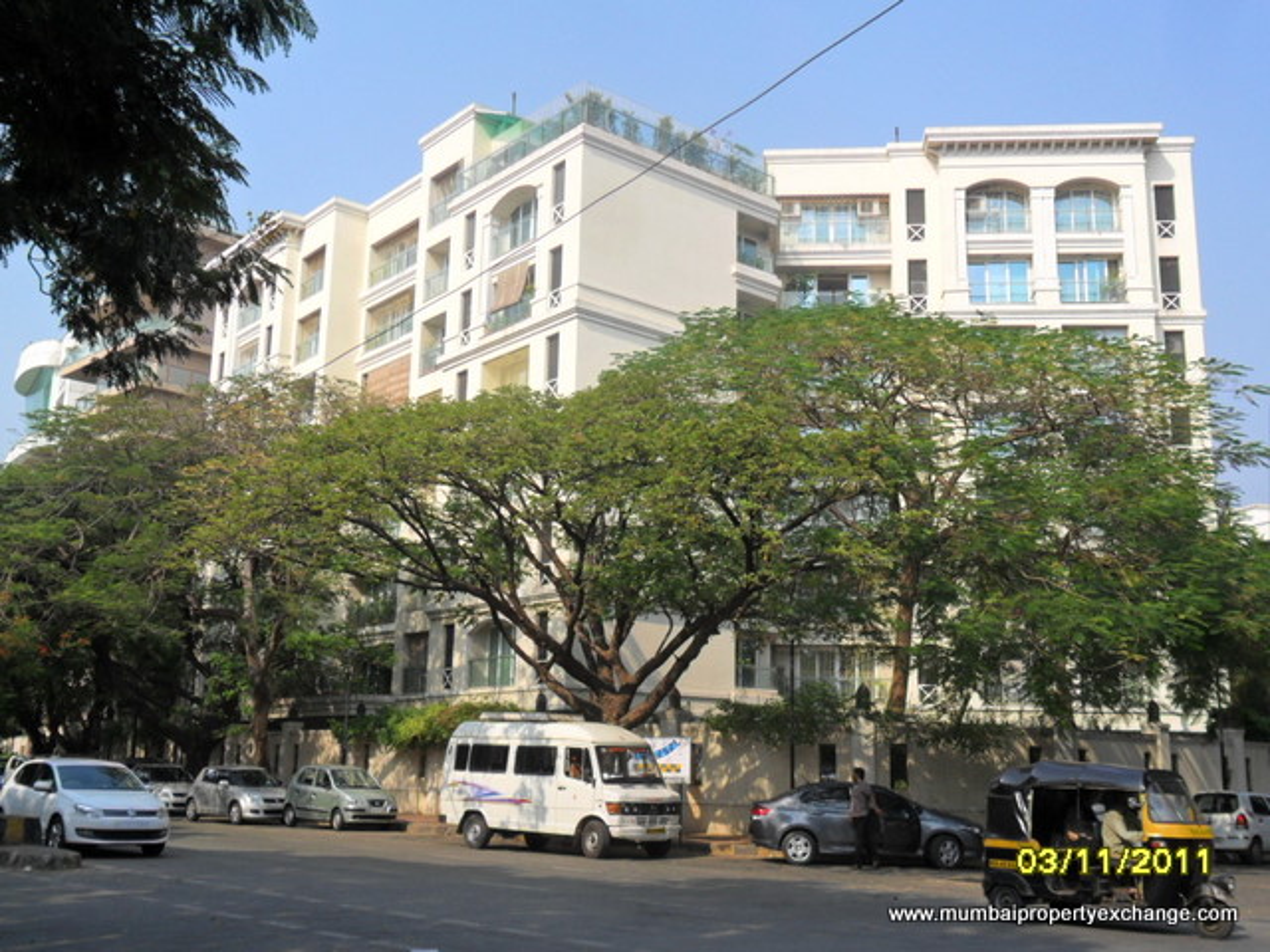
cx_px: 635
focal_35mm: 37
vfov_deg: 38.7
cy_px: 476
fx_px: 1357
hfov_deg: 50.1
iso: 100
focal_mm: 6.6
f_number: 4
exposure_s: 1/750
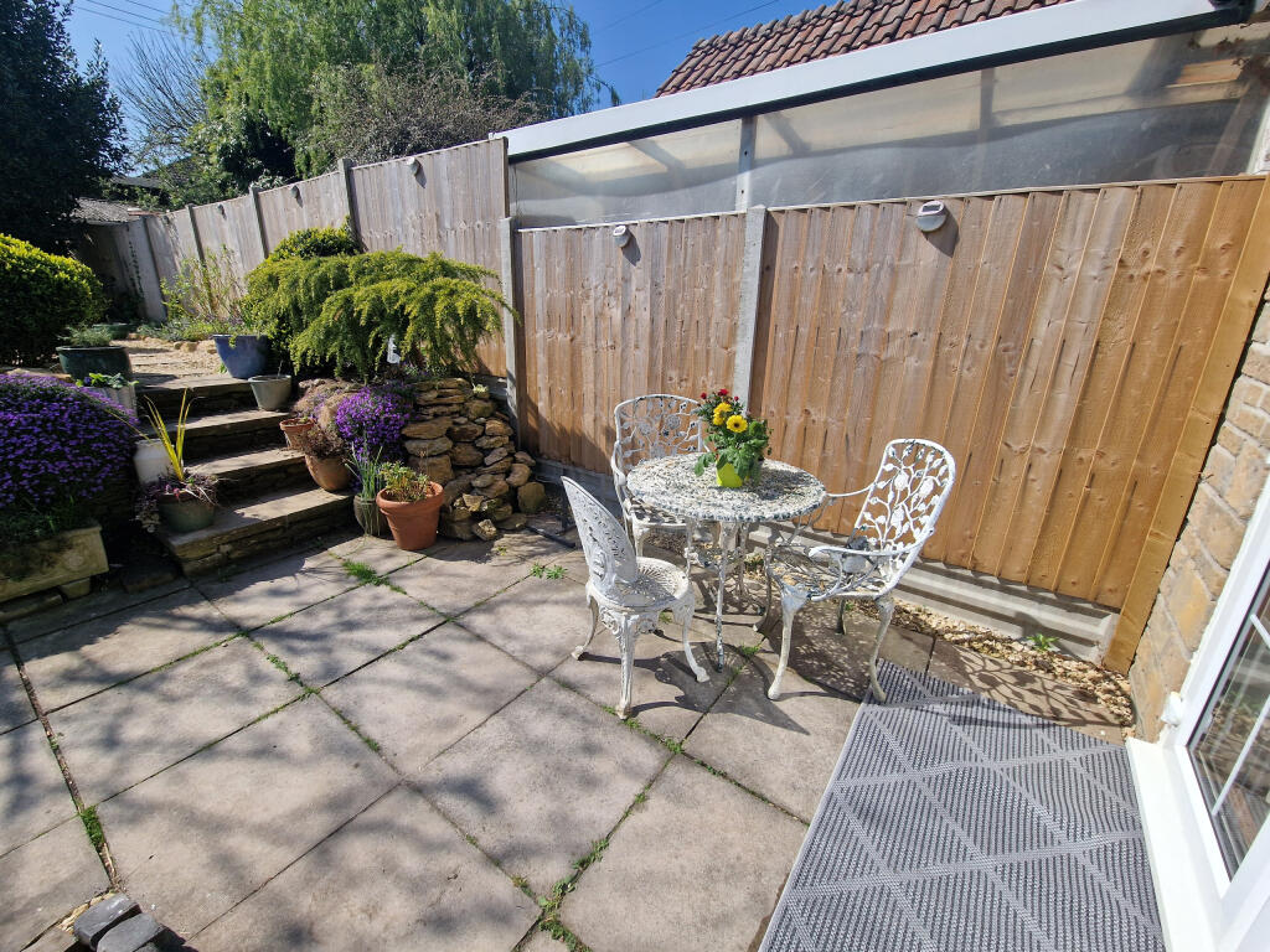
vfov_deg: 89.9
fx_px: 477
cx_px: 635
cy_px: 476
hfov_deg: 106.2
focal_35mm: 13
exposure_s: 1/2120
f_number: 2.2
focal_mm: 2.2
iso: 50
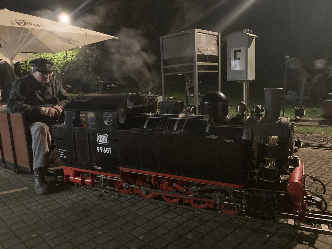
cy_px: 124
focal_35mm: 28
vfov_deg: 49.7
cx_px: 166
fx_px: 269
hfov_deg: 63.4
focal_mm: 3.99
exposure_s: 1/17
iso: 1600
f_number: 1.8
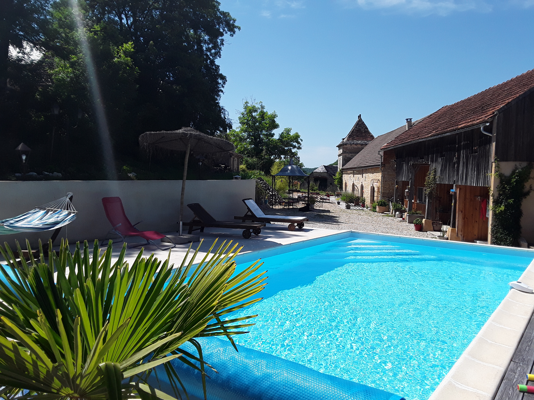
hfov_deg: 65.3
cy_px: 200
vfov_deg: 51.4
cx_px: 267
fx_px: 417
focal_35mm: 27
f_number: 1.9
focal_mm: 2.91
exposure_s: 1/2247
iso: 40
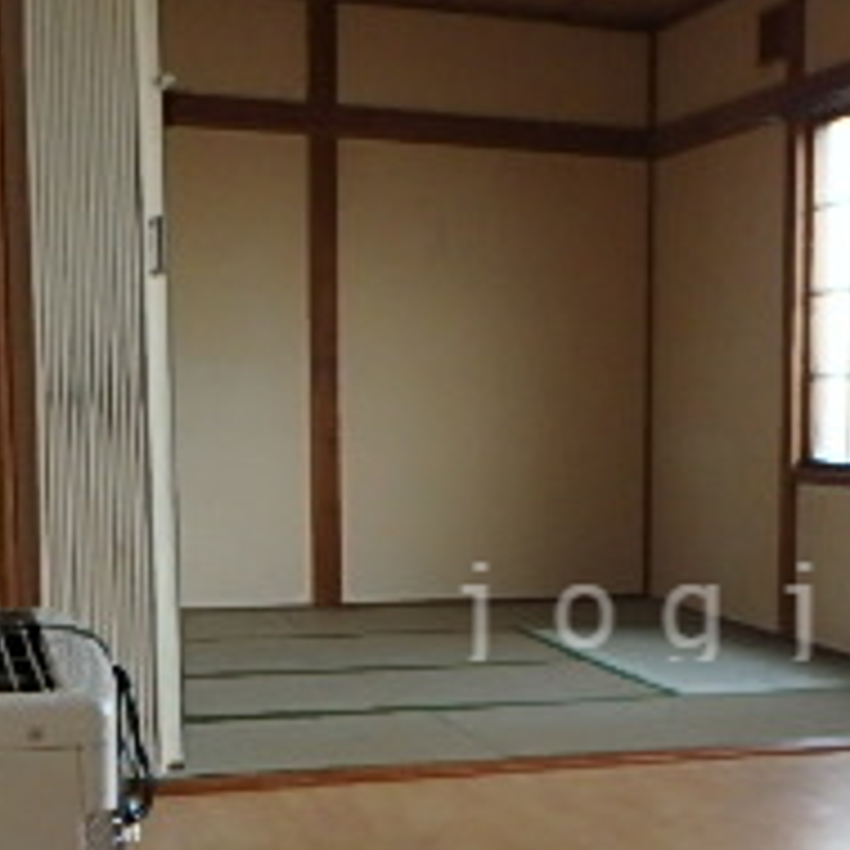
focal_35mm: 63
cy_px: 607
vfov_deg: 27.0
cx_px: 760
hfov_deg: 26.4
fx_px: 1750
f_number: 3.5
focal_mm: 3.7
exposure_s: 1/30
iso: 320
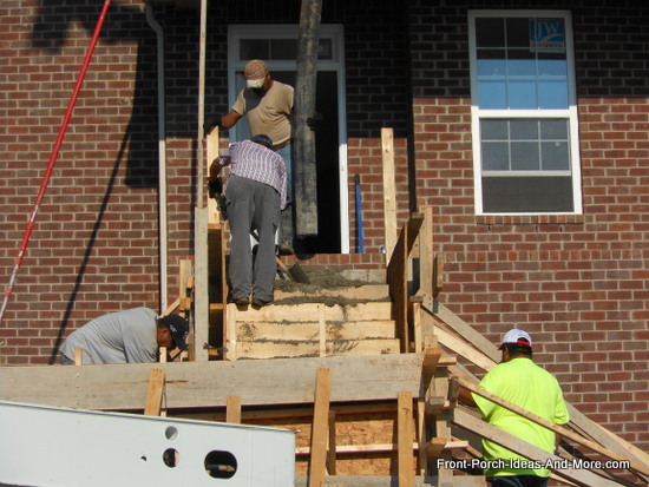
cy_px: 244
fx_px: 2645
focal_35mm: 141
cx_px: 324
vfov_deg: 10.5
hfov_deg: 14.0
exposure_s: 1/640
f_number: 5.5
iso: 80
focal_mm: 25.3
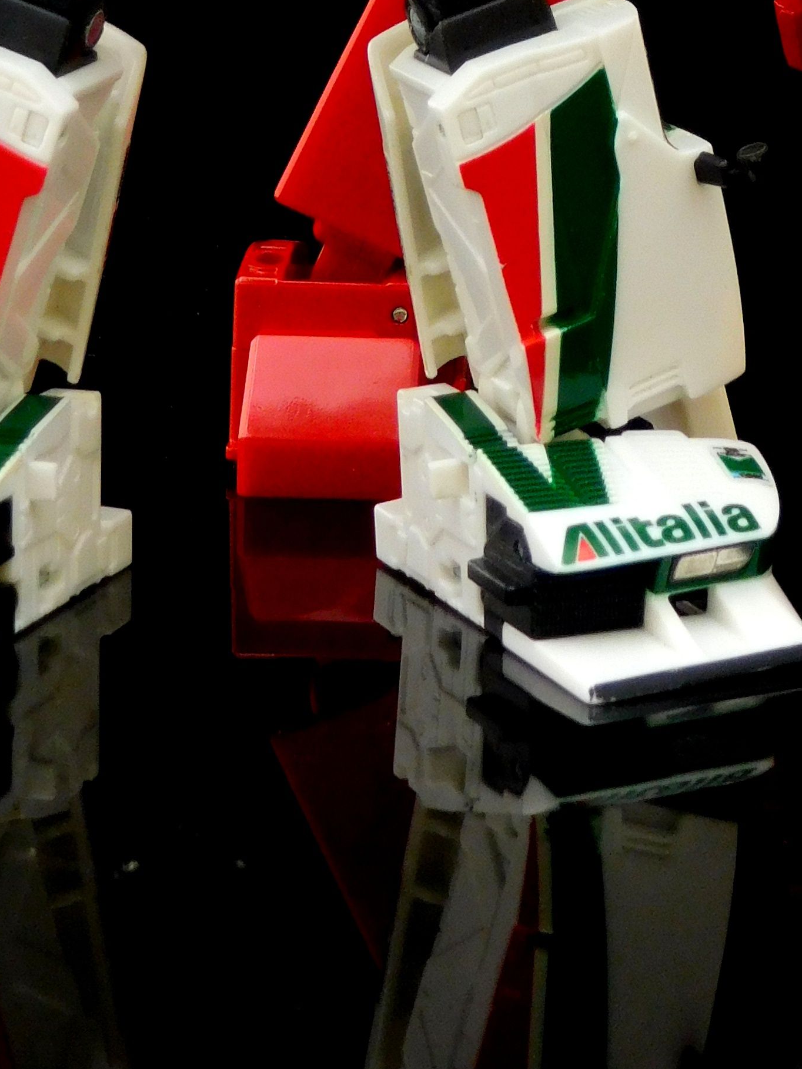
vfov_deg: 16.6
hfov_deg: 13.0
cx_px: 586
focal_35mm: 114
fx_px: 3522
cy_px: -197
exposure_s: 1/1.3
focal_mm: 8
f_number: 4
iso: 200
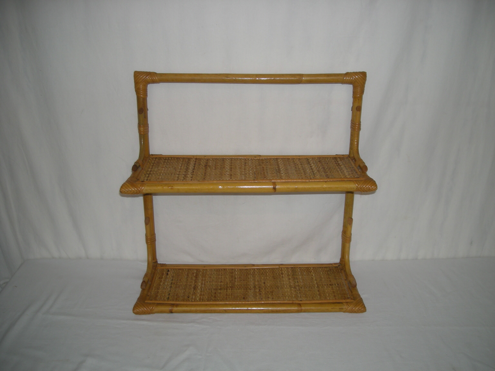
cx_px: 248
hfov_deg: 52.6
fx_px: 500
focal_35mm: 35
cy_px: 186
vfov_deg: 40.7
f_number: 2.8
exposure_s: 1/51.5
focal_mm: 5.7
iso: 50
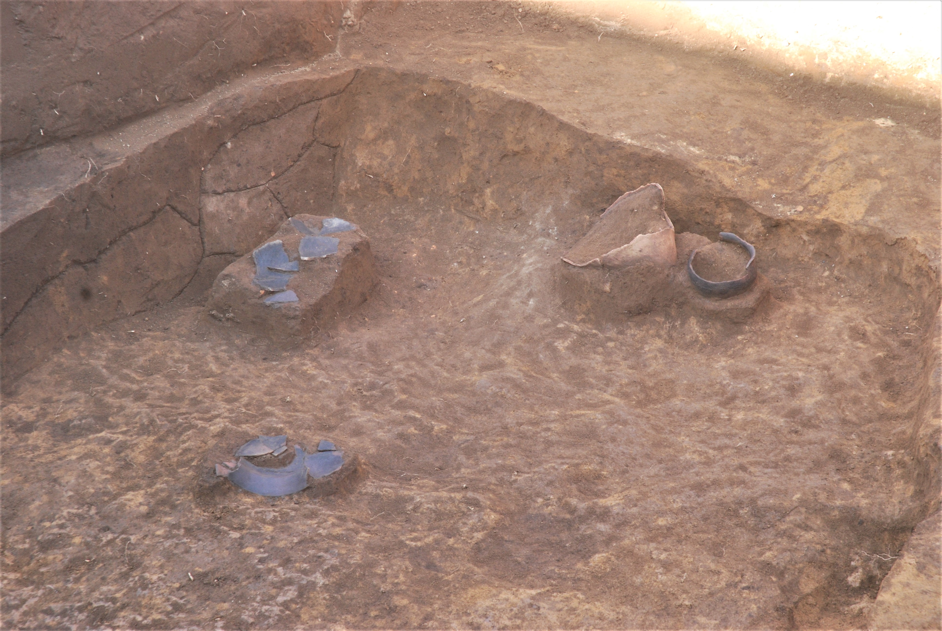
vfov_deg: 13.1
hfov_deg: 19.4
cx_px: 471
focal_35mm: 105
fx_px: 2751
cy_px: 316
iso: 400
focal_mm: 70
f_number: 7.1
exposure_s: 1/30
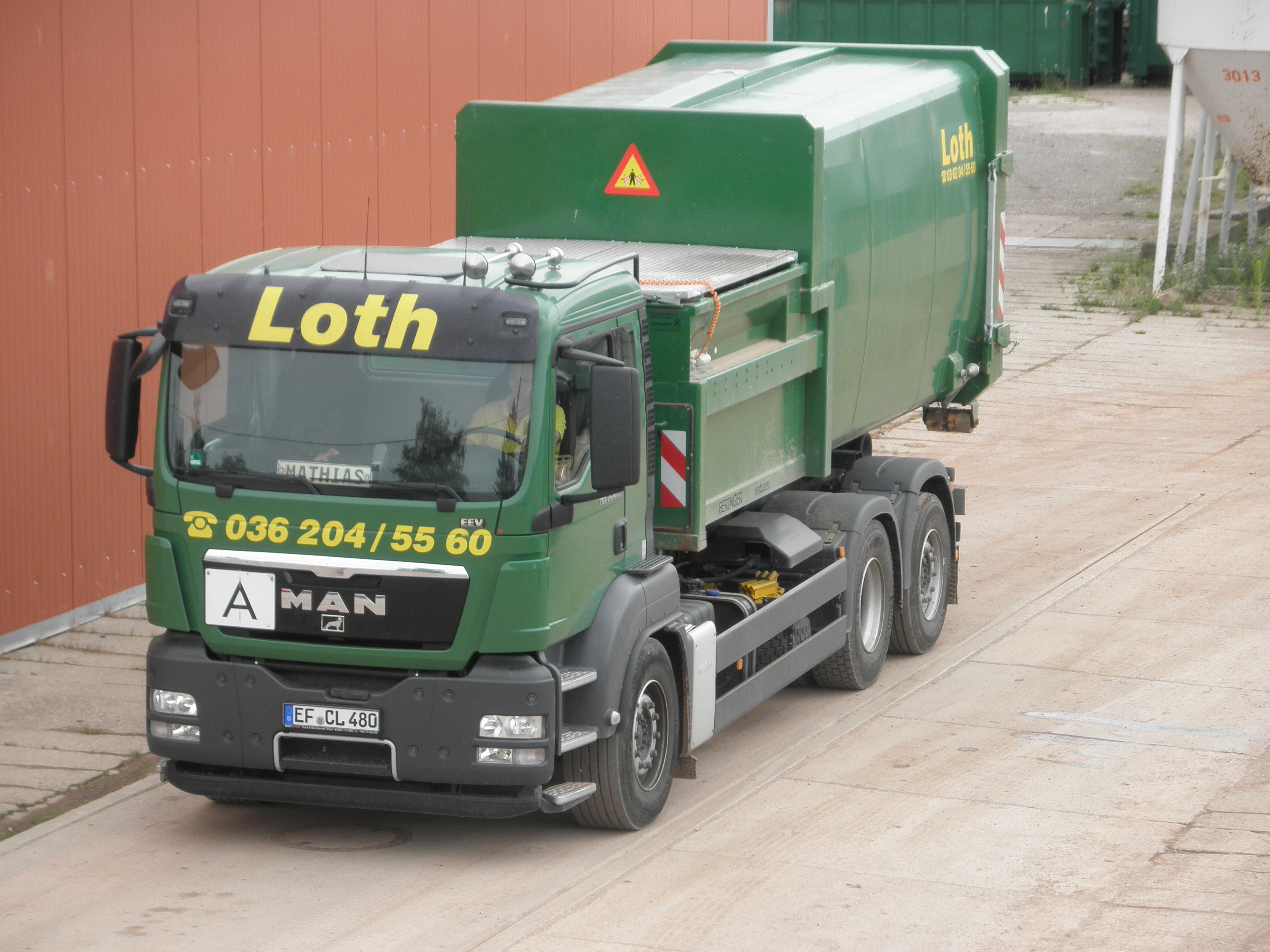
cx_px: 635
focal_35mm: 135
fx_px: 4953
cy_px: 476
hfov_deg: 14.6
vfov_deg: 11.0
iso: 64
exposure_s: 1/200
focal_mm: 23.8
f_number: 4.8
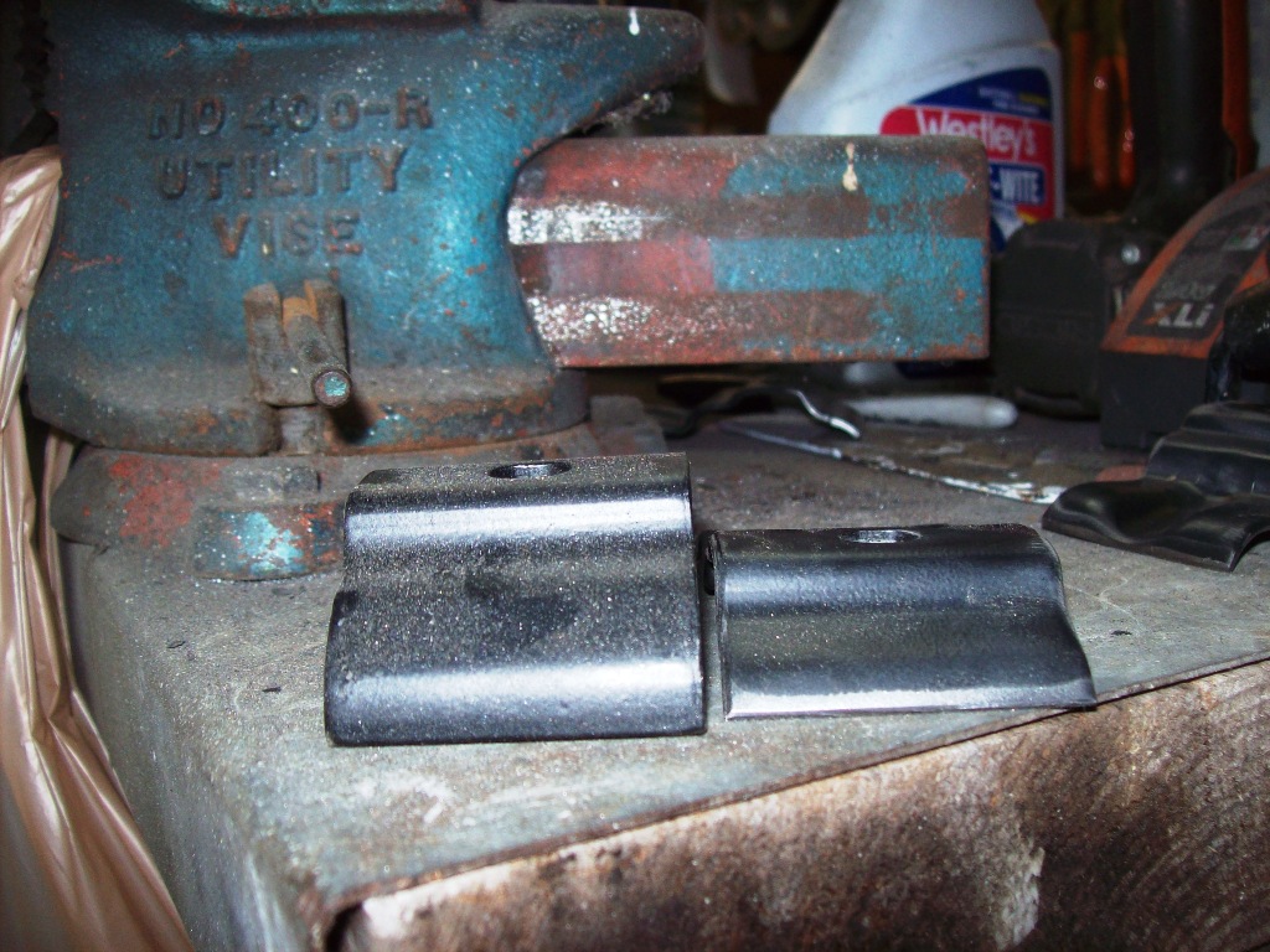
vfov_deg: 39.7
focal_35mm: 36
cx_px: 635
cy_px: 476
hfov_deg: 51.4
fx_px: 1321
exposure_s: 1/64
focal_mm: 6
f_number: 2.7
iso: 80
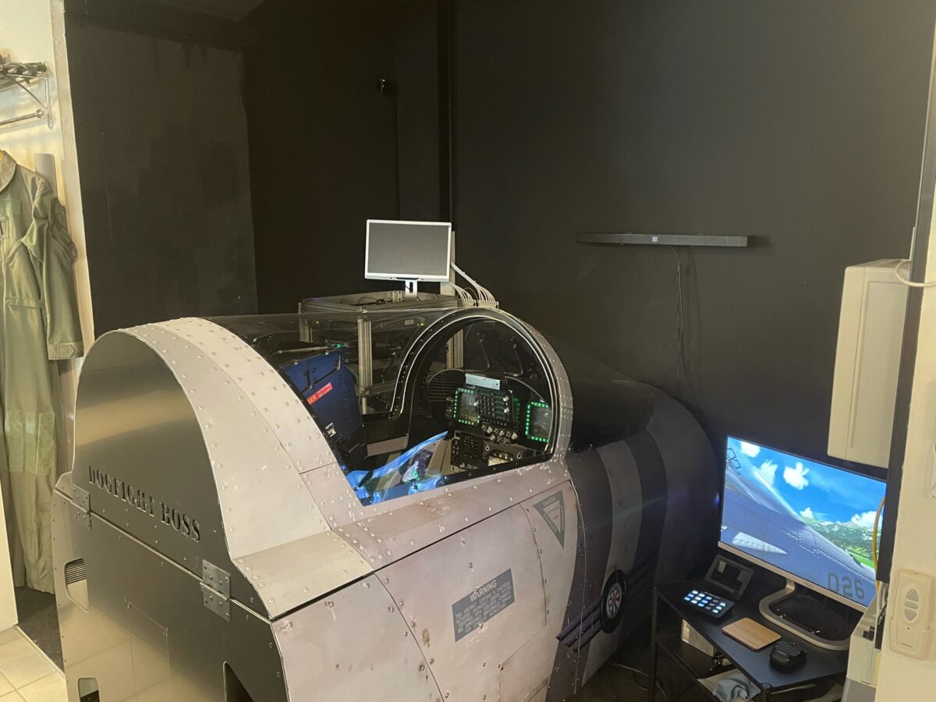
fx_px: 703
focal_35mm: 26
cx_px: 468
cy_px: 351
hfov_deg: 67.3
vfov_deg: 53.1
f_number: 1.6
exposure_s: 1/25
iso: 500
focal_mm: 4.2
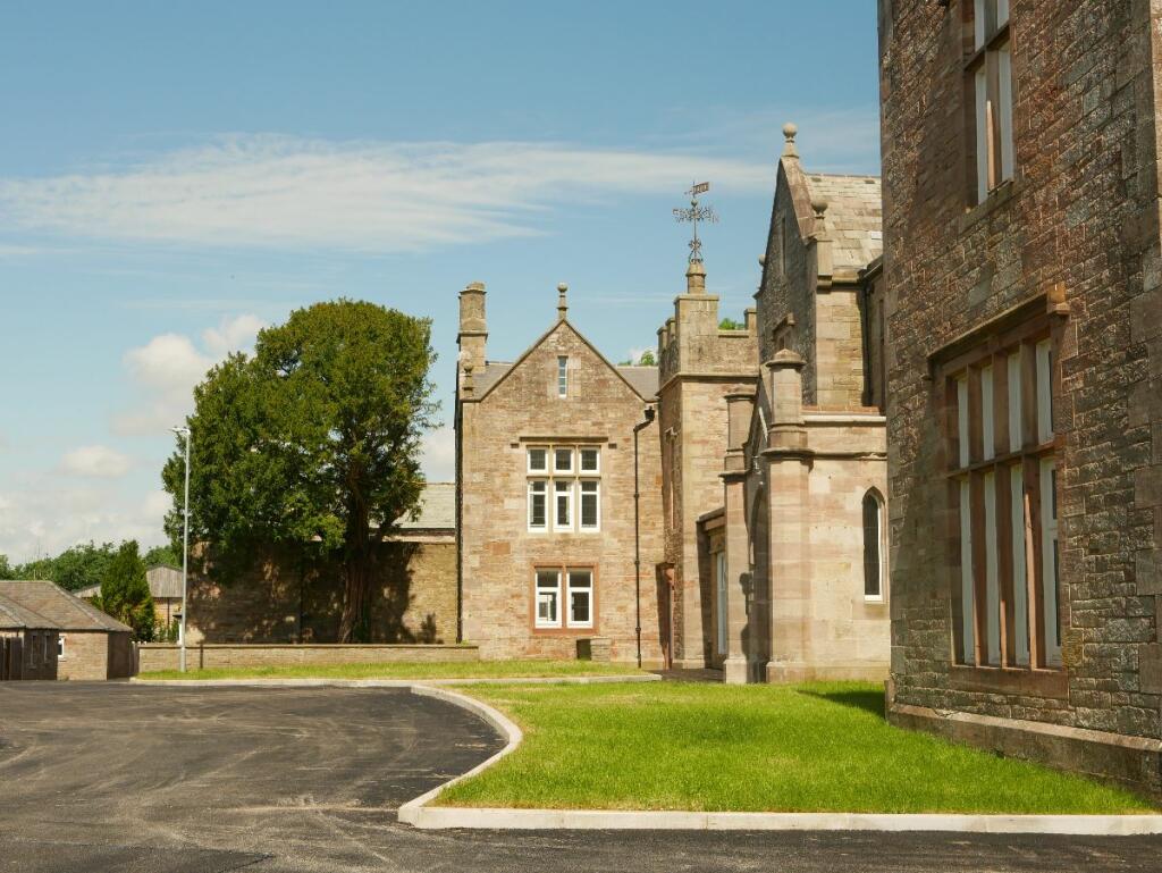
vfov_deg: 29.1
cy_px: 436
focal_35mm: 50
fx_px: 1679
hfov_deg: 38.2
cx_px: 581
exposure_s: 1/200
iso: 200
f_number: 5.6
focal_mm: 25
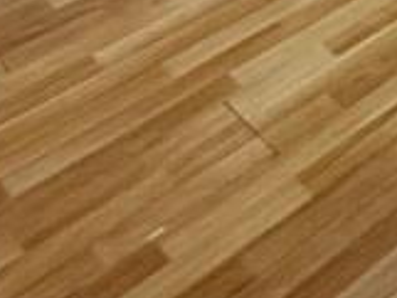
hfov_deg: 16.1
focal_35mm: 89
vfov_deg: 11.4
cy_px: -552
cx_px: 833
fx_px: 1021
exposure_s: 1/60
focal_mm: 2.22
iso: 640
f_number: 2.2
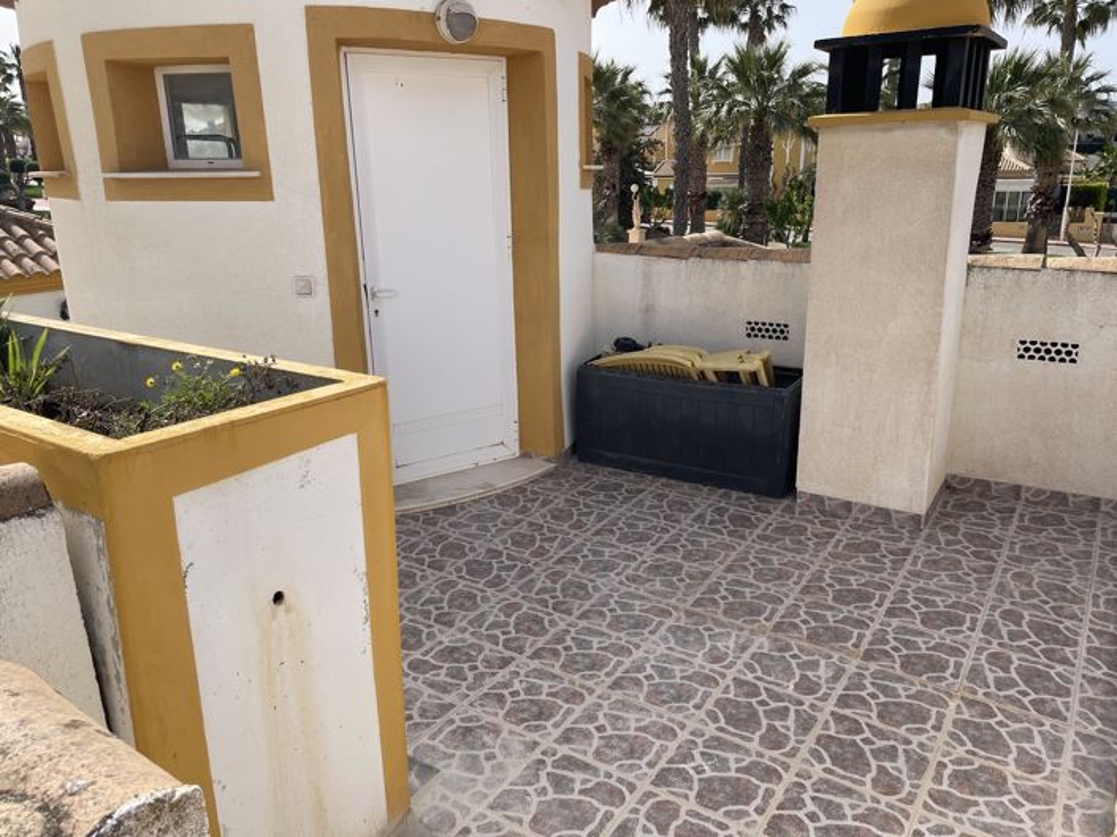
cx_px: 558
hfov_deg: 67.3
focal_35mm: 26
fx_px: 839
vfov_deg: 53.0
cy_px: 418
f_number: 1.6
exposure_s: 1/2882
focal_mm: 4.2
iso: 32
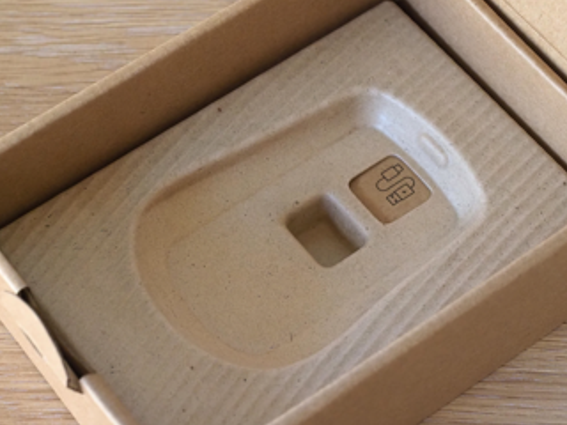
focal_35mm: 105
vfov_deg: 14.1
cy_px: 242
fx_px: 1720
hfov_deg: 18.7
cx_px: 298
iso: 3200
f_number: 5.6
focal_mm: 40
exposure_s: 1/100
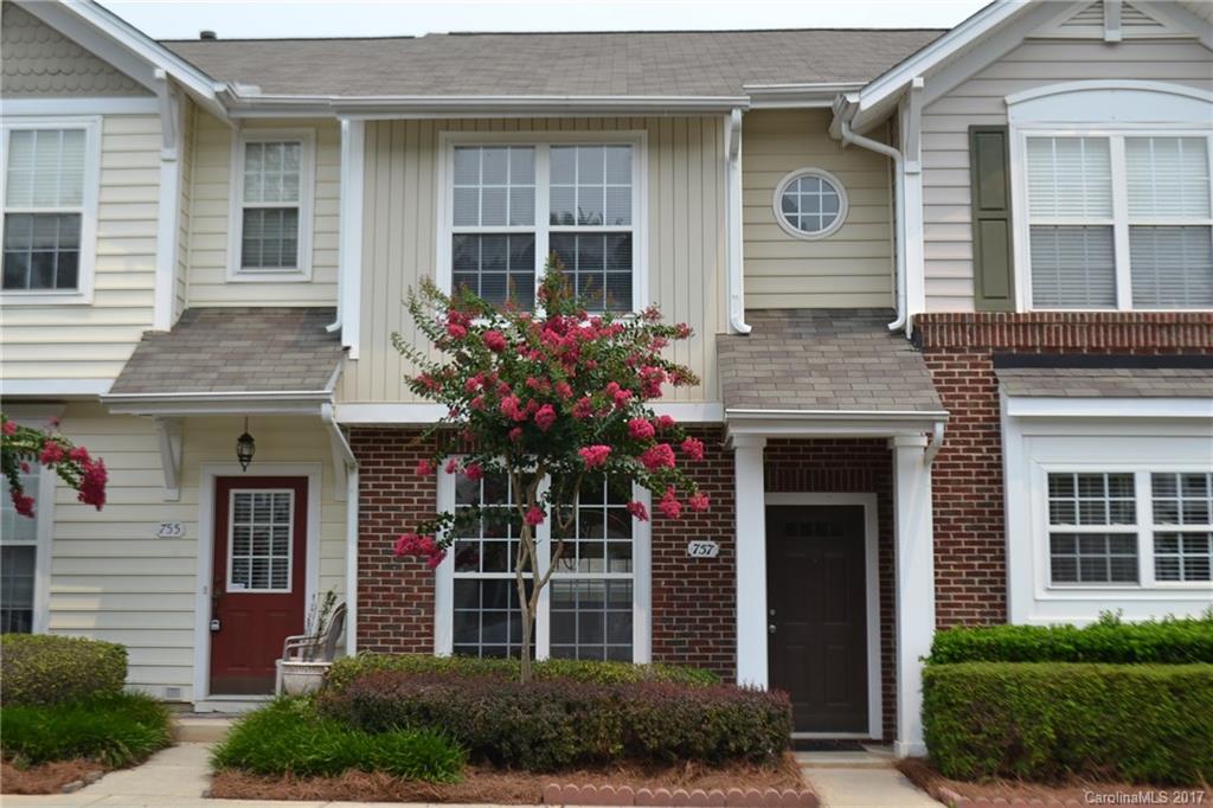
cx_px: 606
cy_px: 404
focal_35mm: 44
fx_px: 1465
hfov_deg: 45.0
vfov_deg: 30.8
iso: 100
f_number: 8
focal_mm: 29
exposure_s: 1/250
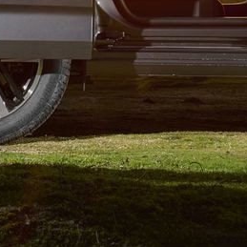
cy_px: -291
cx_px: 207
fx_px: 2793
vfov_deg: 5.0
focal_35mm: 346
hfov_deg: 5.1
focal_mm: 55
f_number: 8
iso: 64
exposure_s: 1/160
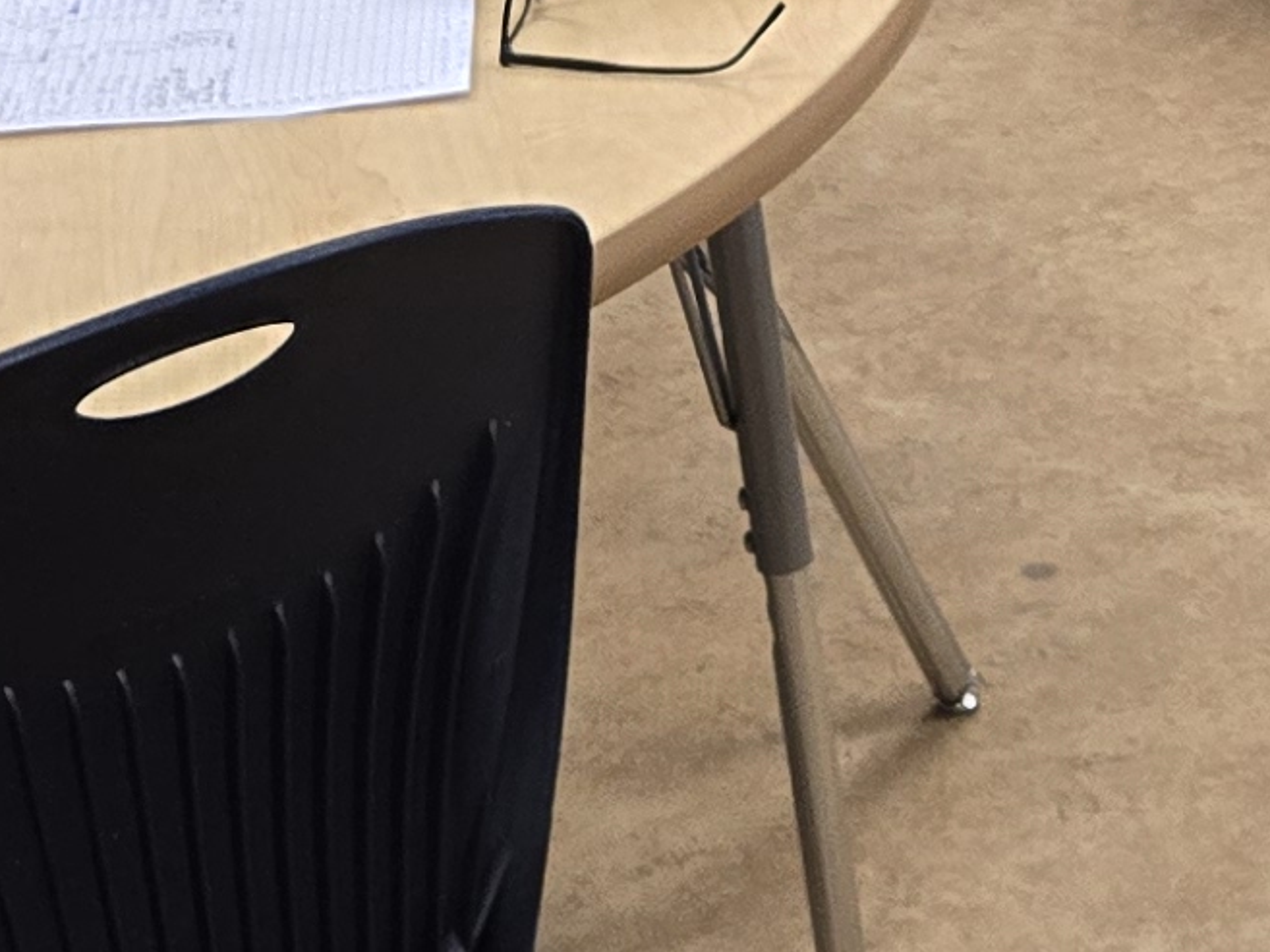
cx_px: 1274
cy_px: -751
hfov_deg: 13.9
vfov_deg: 10.0
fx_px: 5137
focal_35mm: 140
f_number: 1.8
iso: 200
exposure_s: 1/120
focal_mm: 5.4
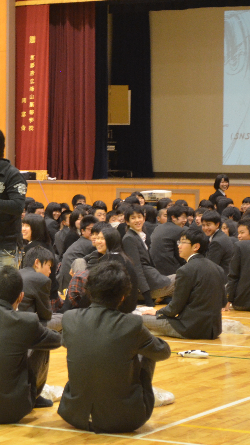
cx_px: -49
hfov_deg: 9.2
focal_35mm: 131
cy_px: 223
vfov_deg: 16.4
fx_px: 1541
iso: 2500
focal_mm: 55
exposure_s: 1/30
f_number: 5.6
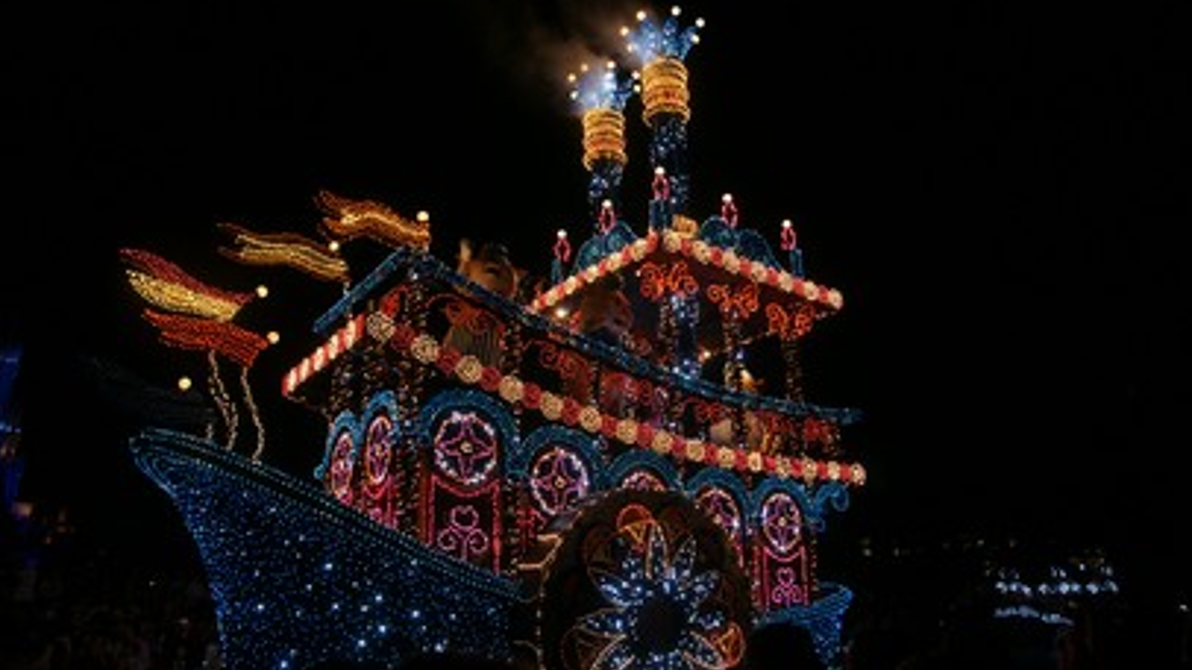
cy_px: 342
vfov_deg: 44.3
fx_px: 821
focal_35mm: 26
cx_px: 593
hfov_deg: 71.9
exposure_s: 1/40
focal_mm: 16
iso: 800
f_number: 3.5
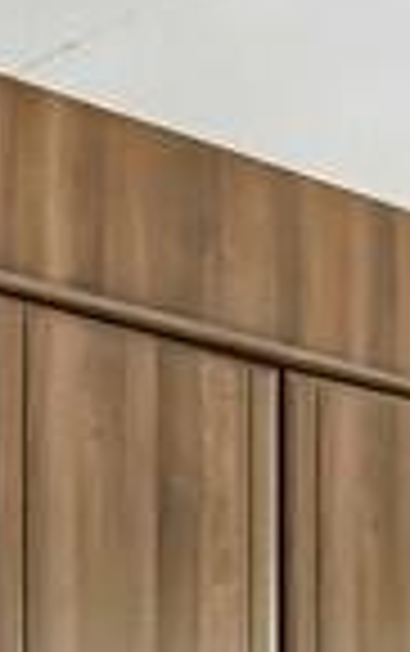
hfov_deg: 11.5
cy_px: 933
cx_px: 667
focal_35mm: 108
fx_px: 1925
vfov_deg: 17.6
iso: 500
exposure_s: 1/30
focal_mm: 15
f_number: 8
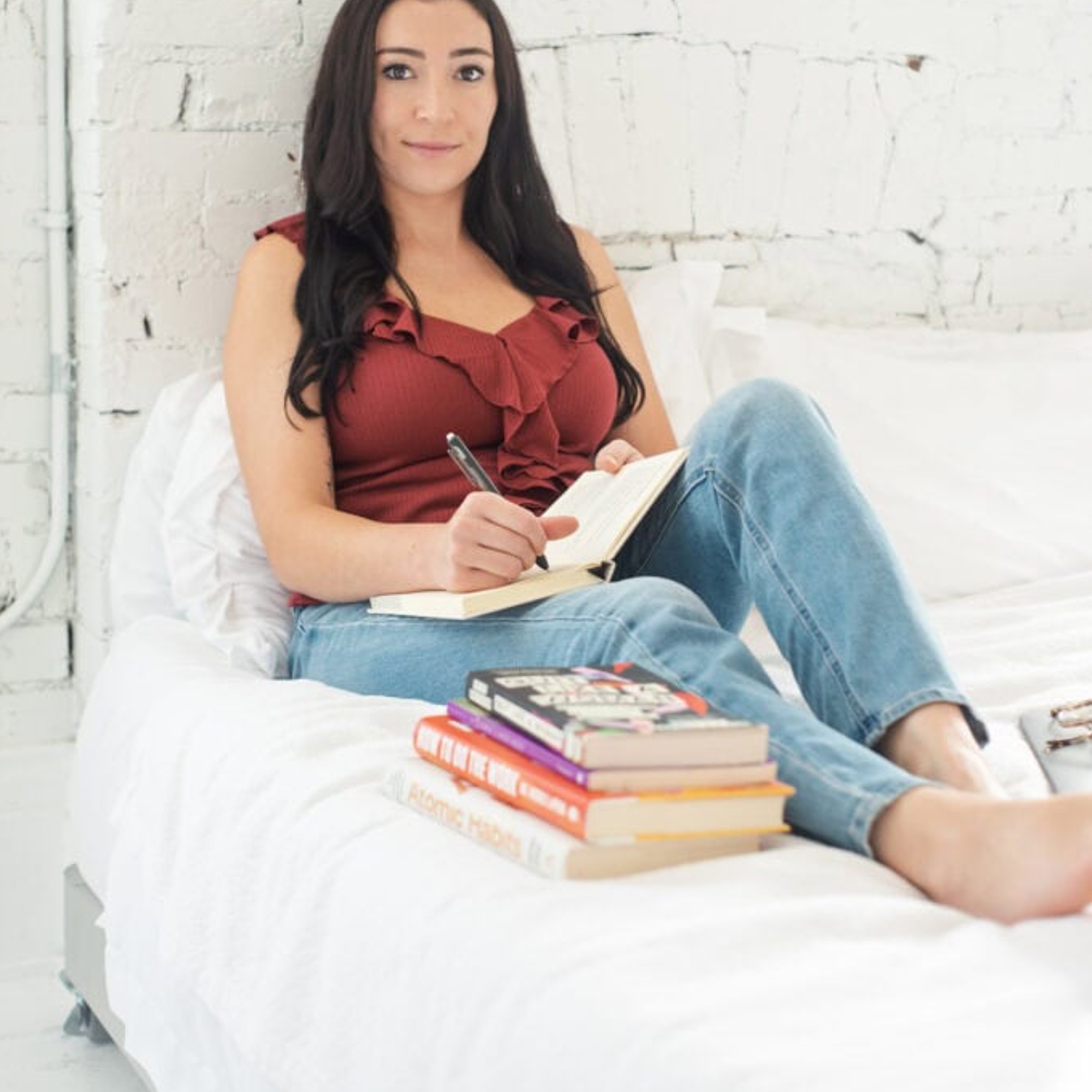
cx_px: 545
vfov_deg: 26.7
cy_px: 363
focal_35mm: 64
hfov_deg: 26.9
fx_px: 2284
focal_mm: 50
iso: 200
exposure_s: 1/320
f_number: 3.5
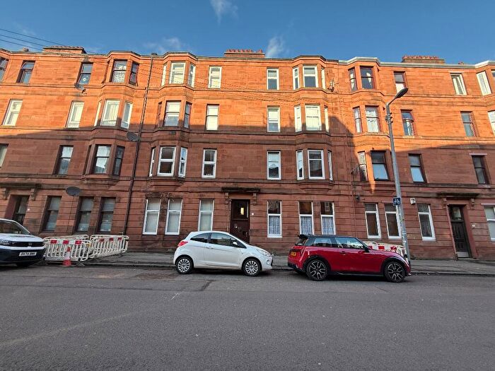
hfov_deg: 102.1
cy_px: 186
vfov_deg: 85.7
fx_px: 200
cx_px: 248
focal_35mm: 14
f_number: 2.2
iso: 64
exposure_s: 1/363
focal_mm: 2.22
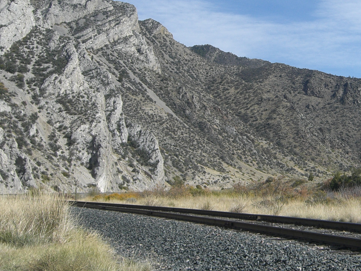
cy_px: 92
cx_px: 309
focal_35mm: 76
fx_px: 793
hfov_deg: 25.1
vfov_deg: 19.3
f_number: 8
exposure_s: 1/250
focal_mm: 7.9
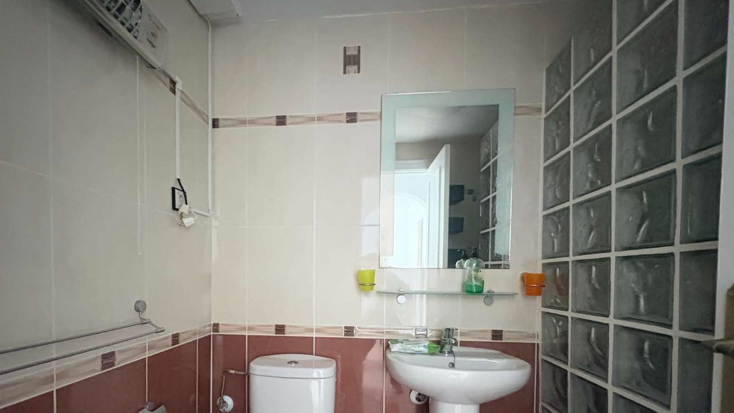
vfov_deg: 61.8
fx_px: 331
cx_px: 336
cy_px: 286
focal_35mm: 17
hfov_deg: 95.7
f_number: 2.2
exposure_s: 1/22
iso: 2000
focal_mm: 2.22
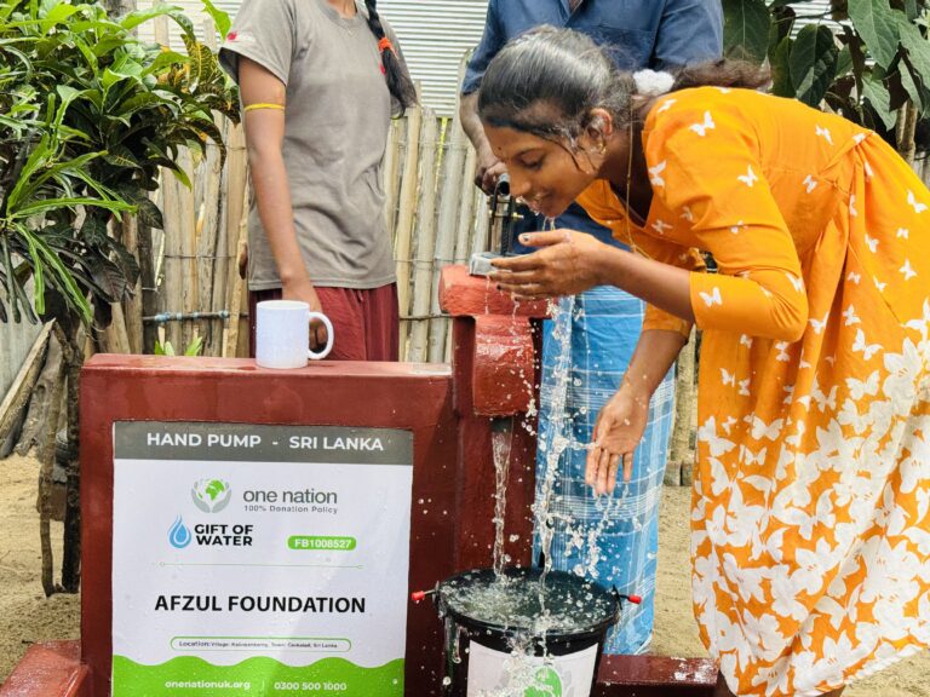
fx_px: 1290
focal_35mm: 48
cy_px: 348
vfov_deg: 30.3
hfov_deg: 39.7
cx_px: 465
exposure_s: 1/783
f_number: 1.78
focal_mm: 6.76
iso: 64
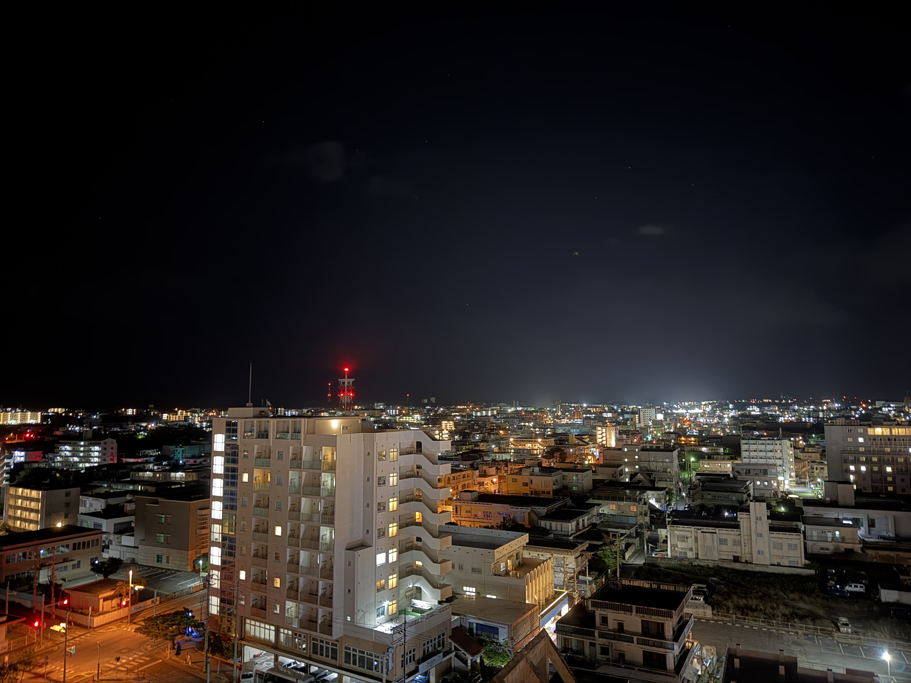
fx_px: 632
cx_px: 456
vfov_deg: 56.8
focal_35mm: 24
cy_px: 342
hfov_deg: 71.6
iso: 1600
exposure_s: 1/5
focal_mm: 6.76
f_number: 1.78
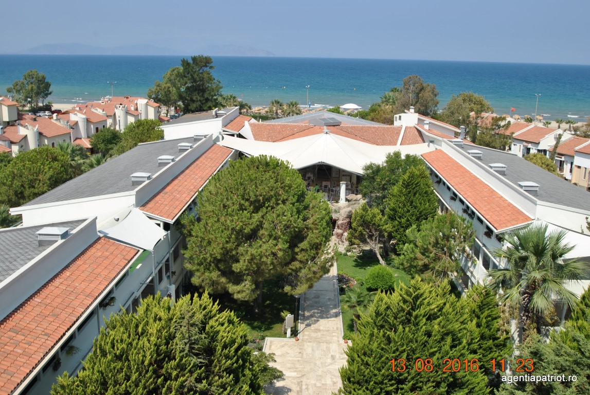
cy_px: 198
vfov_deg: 37.0
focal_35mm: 36
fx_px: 591
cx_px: 295
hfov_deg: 53.1
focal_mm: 24
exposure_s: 1/250
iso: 100
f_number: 8
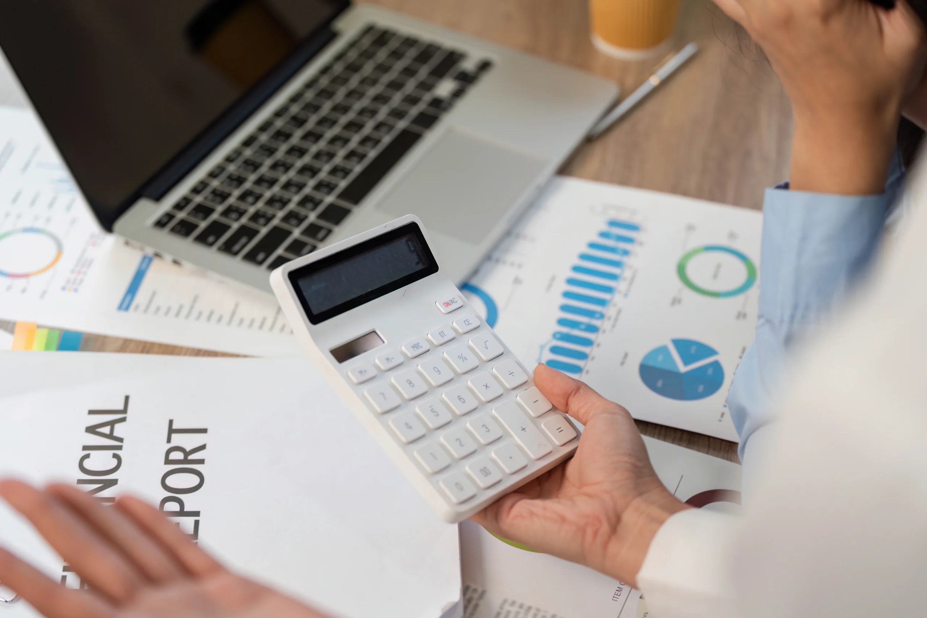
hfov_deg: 28.8
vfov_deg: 19.5
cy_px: 309
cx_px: 464
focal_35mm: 70
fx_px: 1802
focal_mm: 70
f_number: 2.8
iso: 400
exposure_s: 1/500
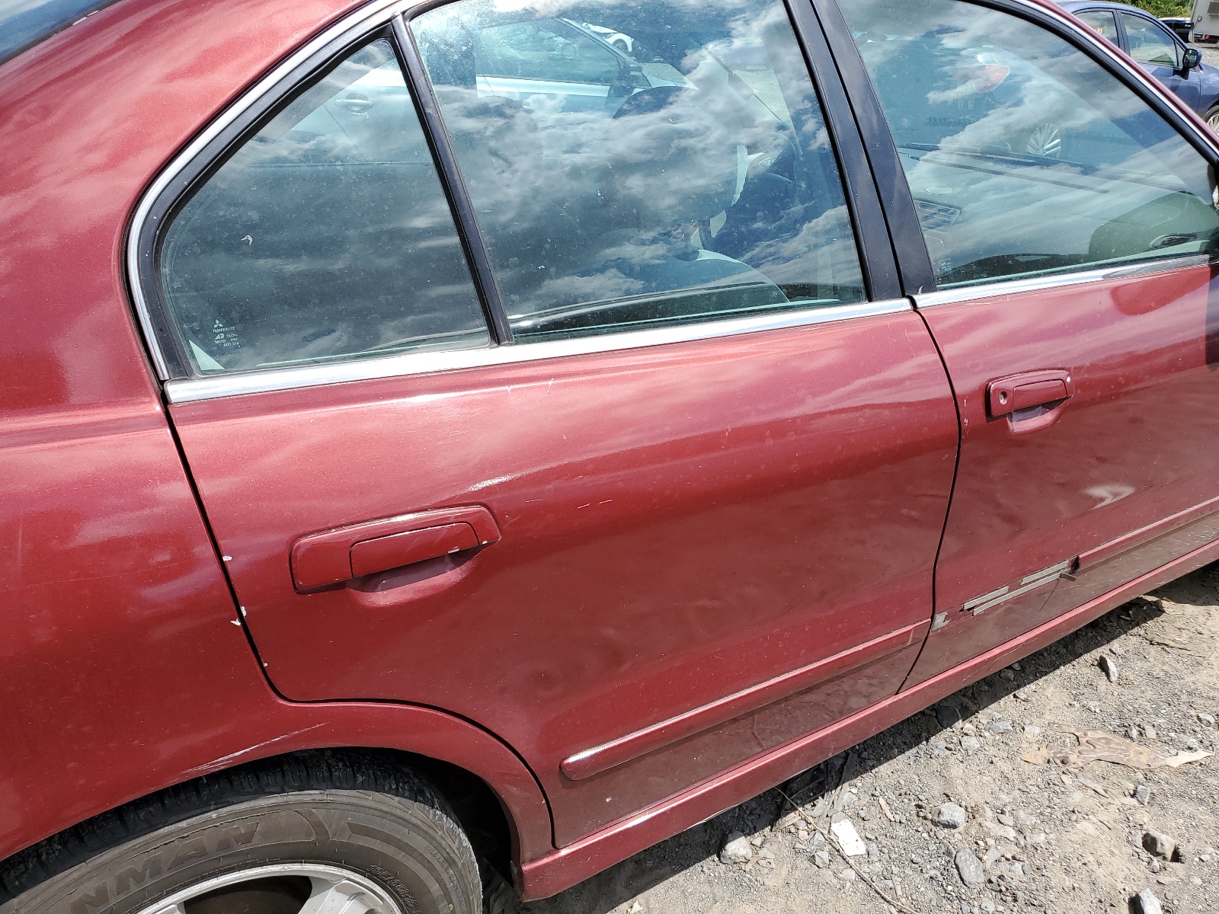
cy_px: 457
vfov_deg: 53.1
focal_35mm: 26
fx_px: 916
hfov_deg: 67.3
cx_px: 610
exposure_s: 1/2500
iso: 50
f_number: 1.5
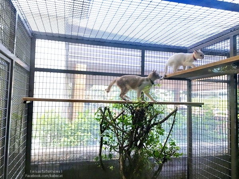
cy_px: 90
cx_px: 120
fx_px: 200
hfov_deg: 61.7
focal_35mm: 29
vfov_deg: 48.2
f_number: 2.2
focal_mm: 4.15
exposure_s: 1/33
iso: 40
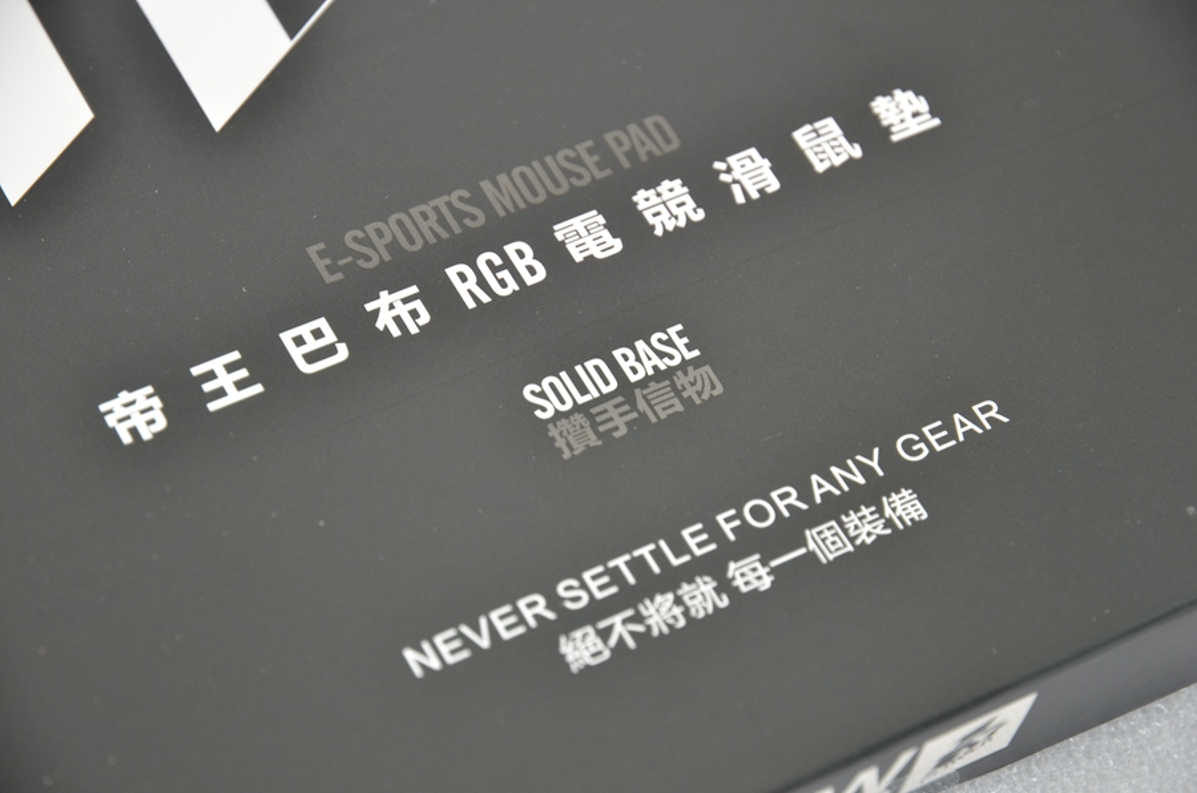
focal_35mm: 128
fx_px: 4230
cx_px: 598
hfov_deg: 16.1
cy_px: 396
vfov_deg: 10.7
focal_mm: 85
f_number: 5.6
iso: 400
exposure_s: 1/80
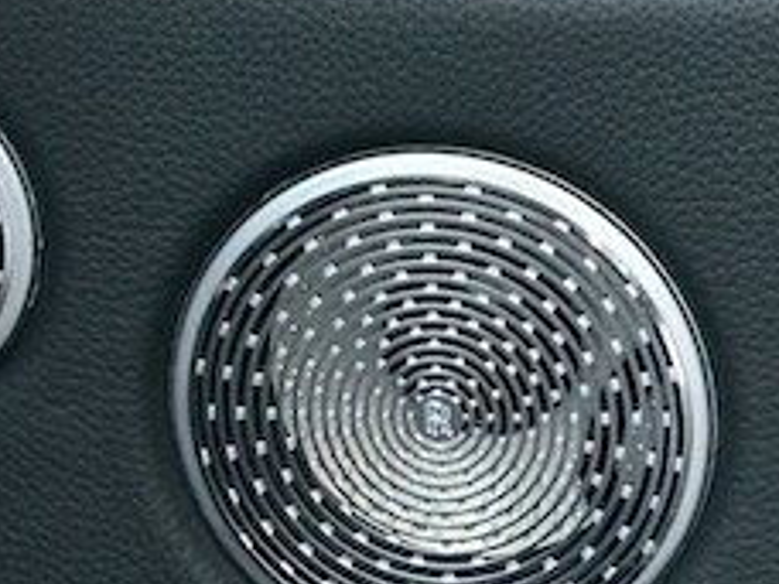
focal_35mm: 421
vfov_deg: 3.5
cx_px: 1500
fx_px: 9474
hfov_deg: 4.6
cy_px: 751
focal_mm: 78
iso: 1000
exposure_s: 1/40
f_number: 5
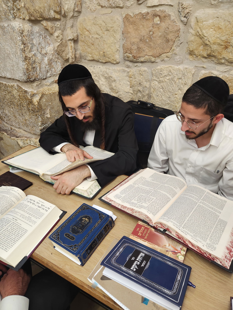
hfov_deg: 58.9
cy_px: 155
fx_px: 206
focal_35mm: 23
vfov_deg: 73.9
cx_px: 116
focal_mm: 5.4
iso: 100
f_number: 1.8
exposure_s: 1/100
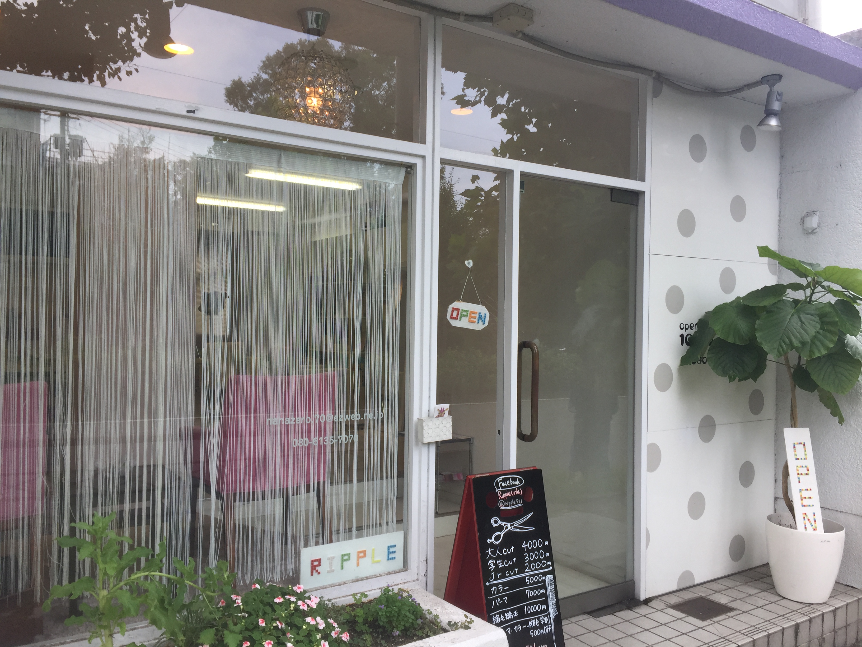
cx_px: 431
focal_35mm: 29
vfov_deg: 48.2
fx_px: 722
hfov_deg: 61.7
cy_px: 324
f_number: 2.2
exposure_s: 1/329
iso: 32
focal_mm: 4.15
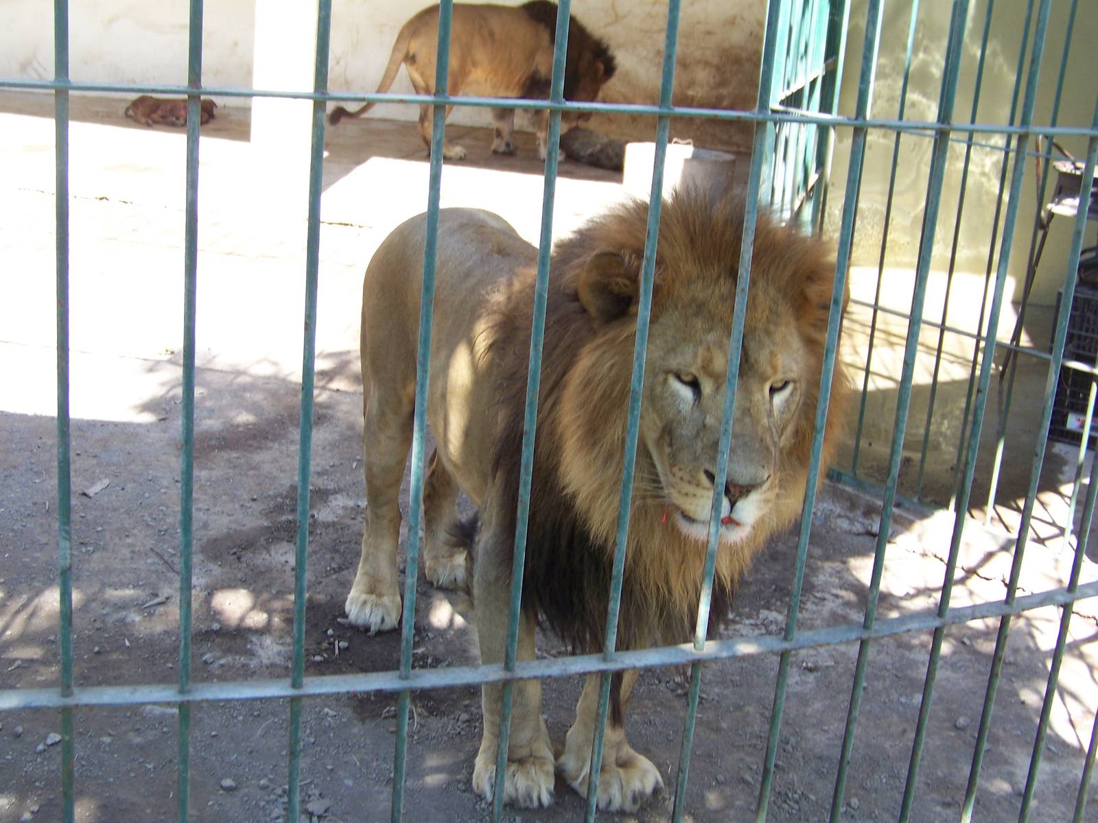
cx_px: 549
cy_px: 412
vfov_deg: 29.7
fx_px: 1554
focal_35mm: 49
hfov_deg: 38.9
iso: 64
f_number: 2.8
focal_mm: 7.6
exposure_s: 1/80
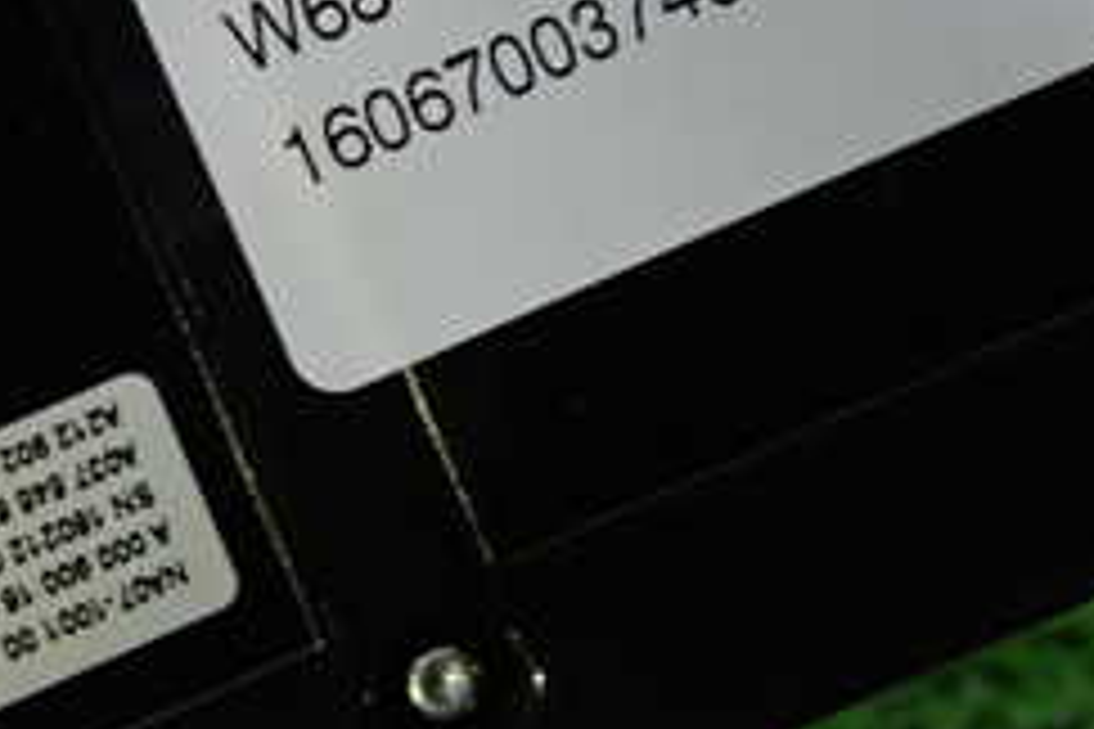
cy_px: 68
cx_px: 315
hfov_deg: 26.1
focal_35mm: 77
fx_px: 2340
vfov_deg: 17.4
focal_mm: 5.4
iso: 500
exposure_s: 1/30
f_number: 2.3
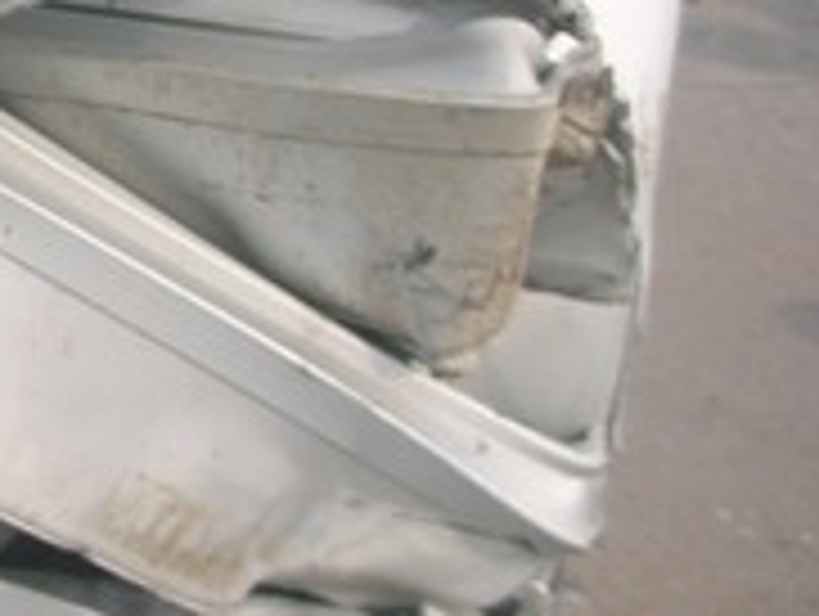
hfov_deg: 18.8
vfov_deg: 15.1
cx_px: -284
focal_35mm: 96
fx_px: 2274
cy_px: -20
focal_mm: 5.8
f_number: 8.5
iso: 50
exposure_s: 1/74.8
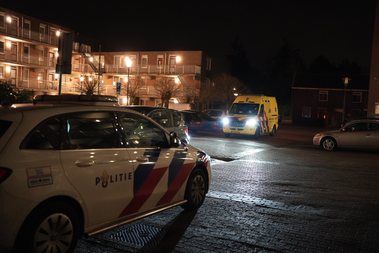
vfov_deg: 37.9
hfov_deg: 54.4
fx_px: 369
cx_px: 190
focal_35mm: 35
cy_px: 126
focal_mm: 35
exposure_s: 1/40
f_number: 2
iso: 5000
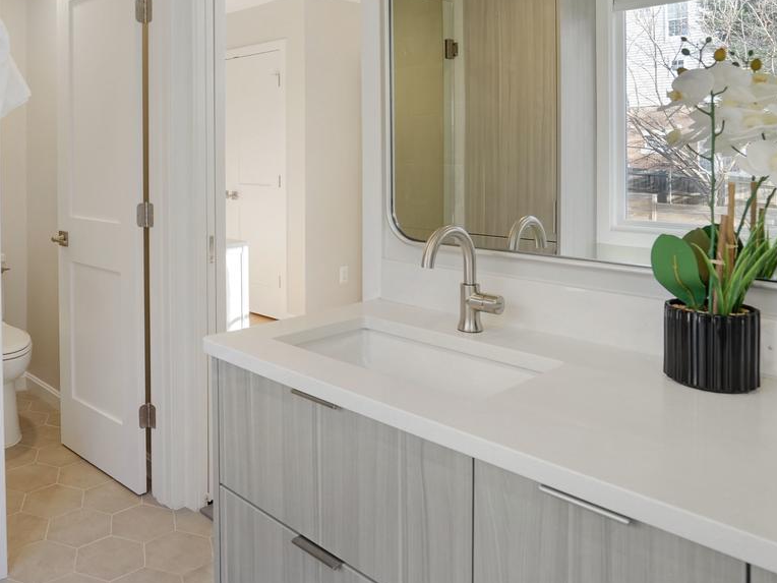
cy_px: 150
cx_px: 211
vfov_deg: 46.6
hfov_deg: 59.0
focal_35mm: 29
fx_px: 651
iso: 1250
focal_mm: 16
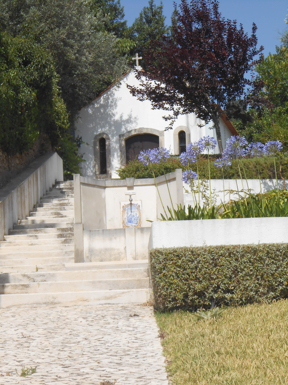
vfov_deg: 18.7
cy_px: 192
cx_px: 144
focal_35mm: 105
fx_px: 1165
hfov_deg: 14.1
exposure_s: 1/500
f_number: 5
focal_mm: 18.7
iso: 80
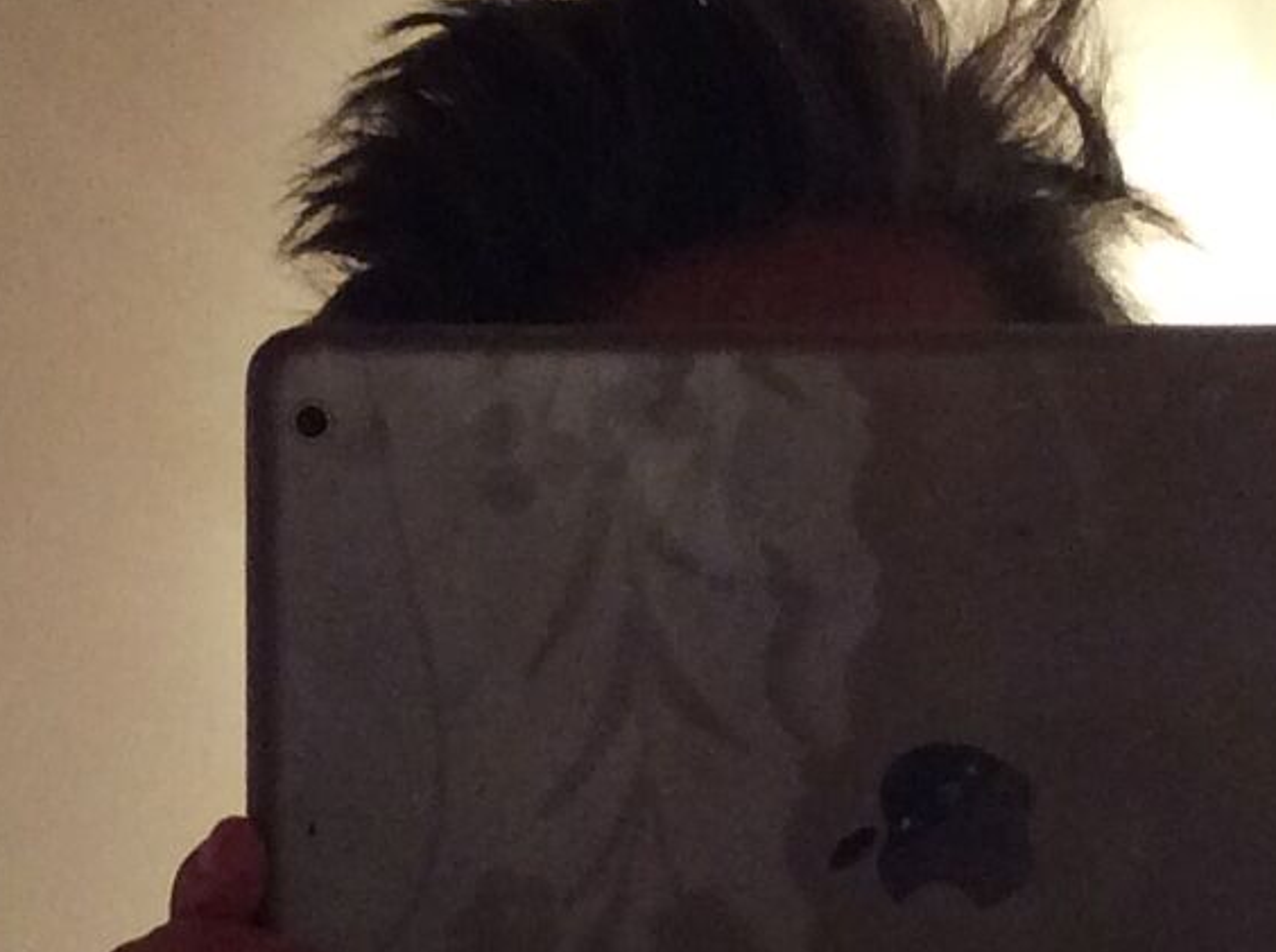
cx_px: 367
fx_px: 5409
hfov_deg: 13.4
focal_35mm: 147
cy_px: 644
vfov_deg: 10.1
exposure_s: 1/25
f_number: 2.4
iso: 160
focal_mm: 3.3
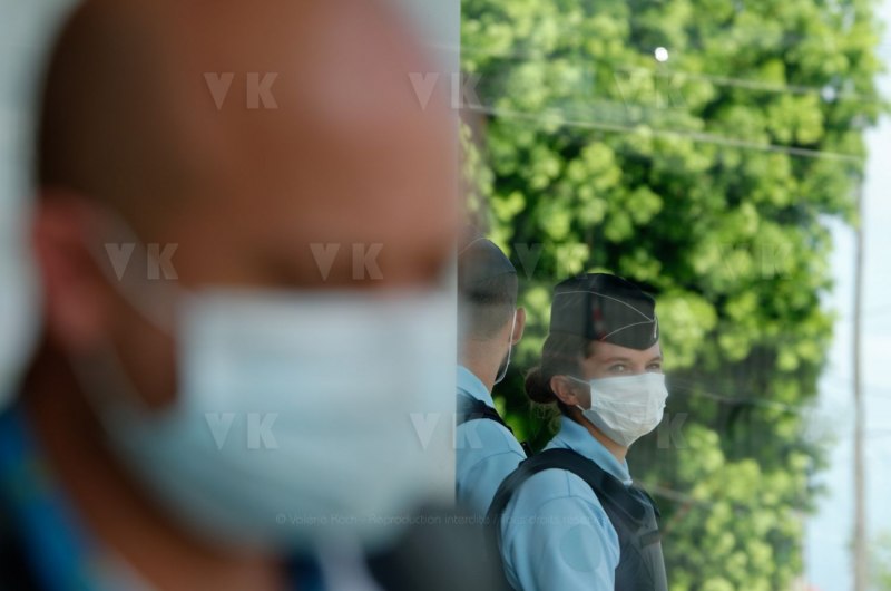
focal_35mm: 225
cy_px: 296
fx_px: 5558
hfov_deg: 9.2
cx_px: 446
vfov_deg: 6.1
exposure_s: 1/500
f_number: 5.6
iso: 200
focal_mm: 150
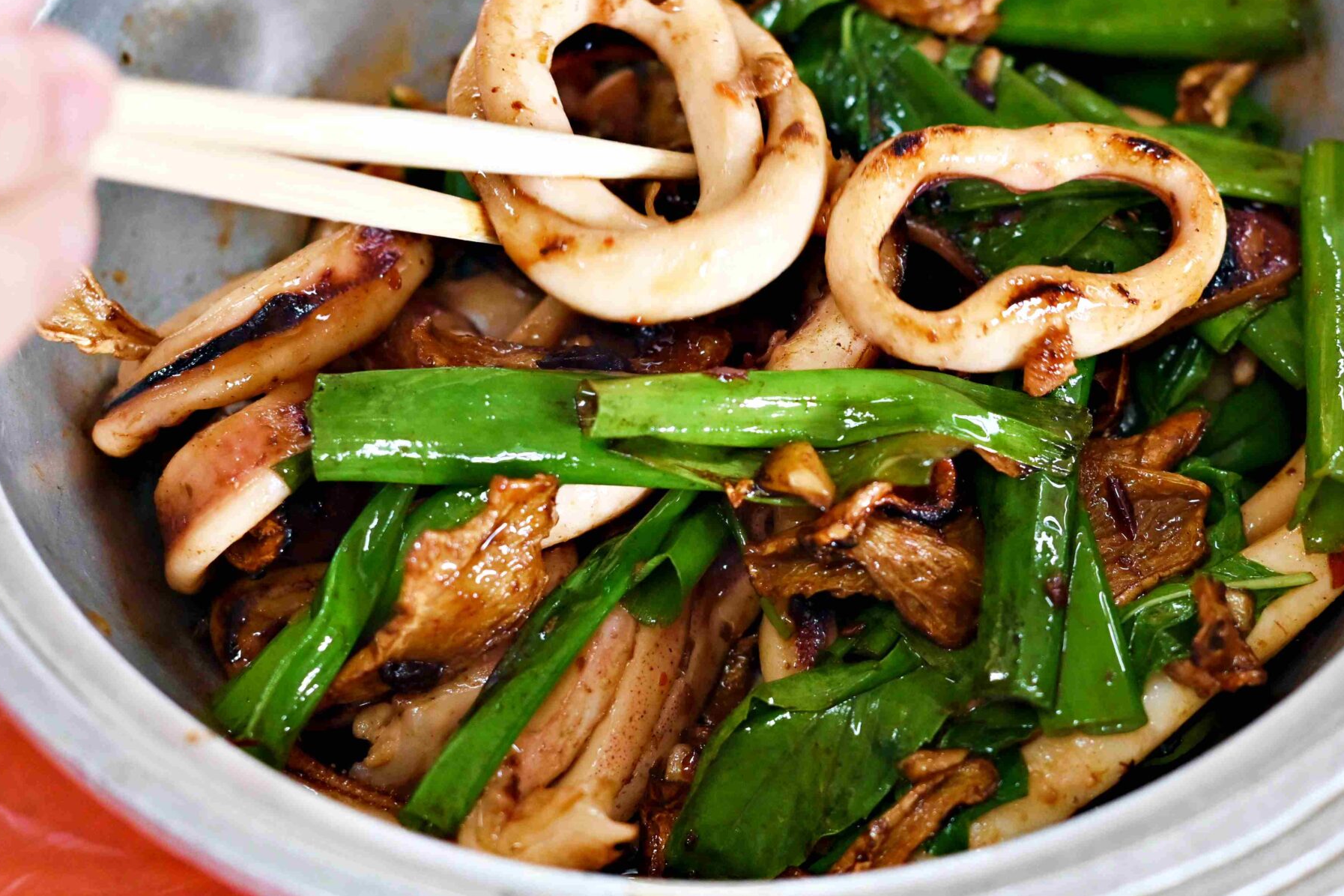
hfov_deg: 19.1
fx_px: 3994
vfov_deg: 12.8
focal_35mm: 107
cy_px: 317
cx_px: 855
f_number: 3.2
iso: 720
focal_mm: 50
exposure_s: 1/200
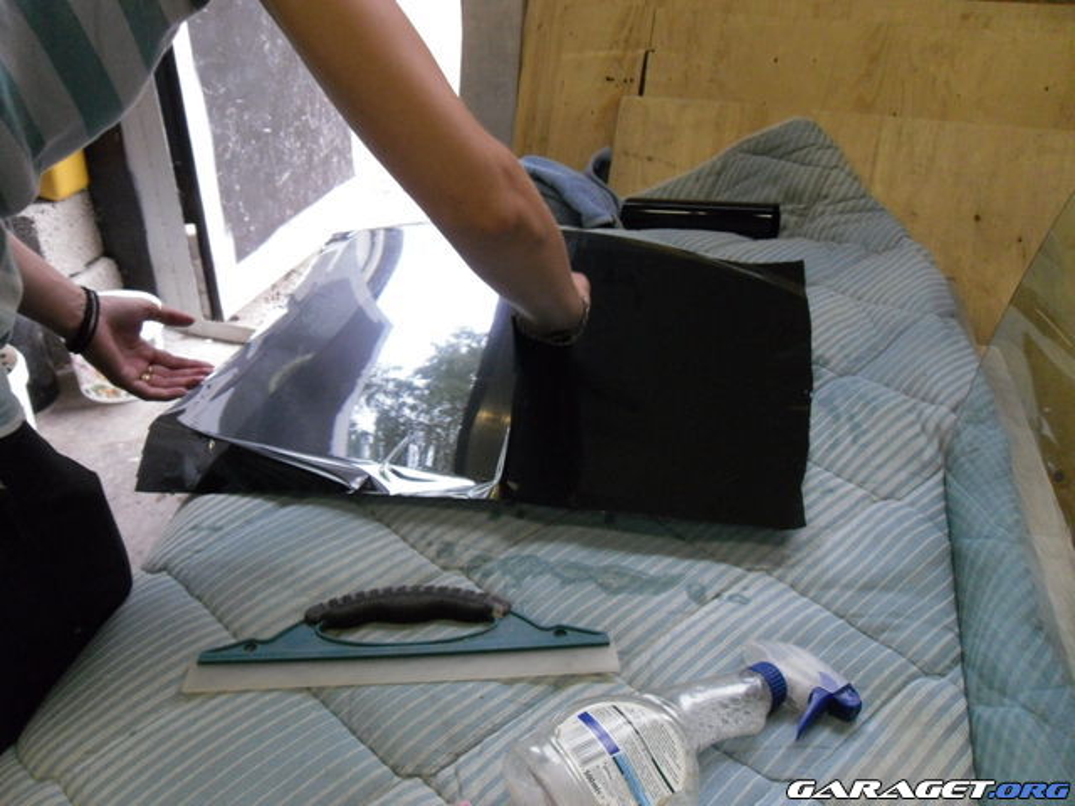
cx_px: 538
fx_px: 1087
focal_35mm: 35
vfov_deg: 40.7
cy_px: 403
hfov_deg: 52.6
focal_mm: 6.3
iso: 400
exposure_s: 1/45
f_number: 3.5
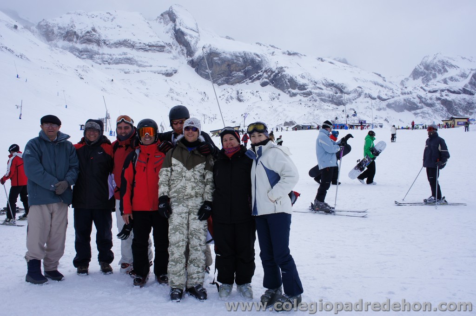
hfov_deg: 59.5
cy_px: 158
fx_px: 416
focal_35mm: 32
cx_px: 238
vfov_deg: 41.6
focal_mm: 21
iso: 200
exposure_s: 1/250
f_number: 11
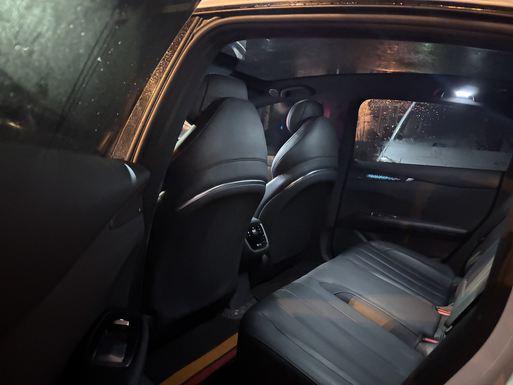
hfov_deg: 67.3
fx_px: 385
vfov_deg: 53.1
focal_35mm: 26
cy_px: 192
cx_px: 256
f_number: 1.6
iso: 5000
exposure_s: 1/17
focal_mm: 5.96
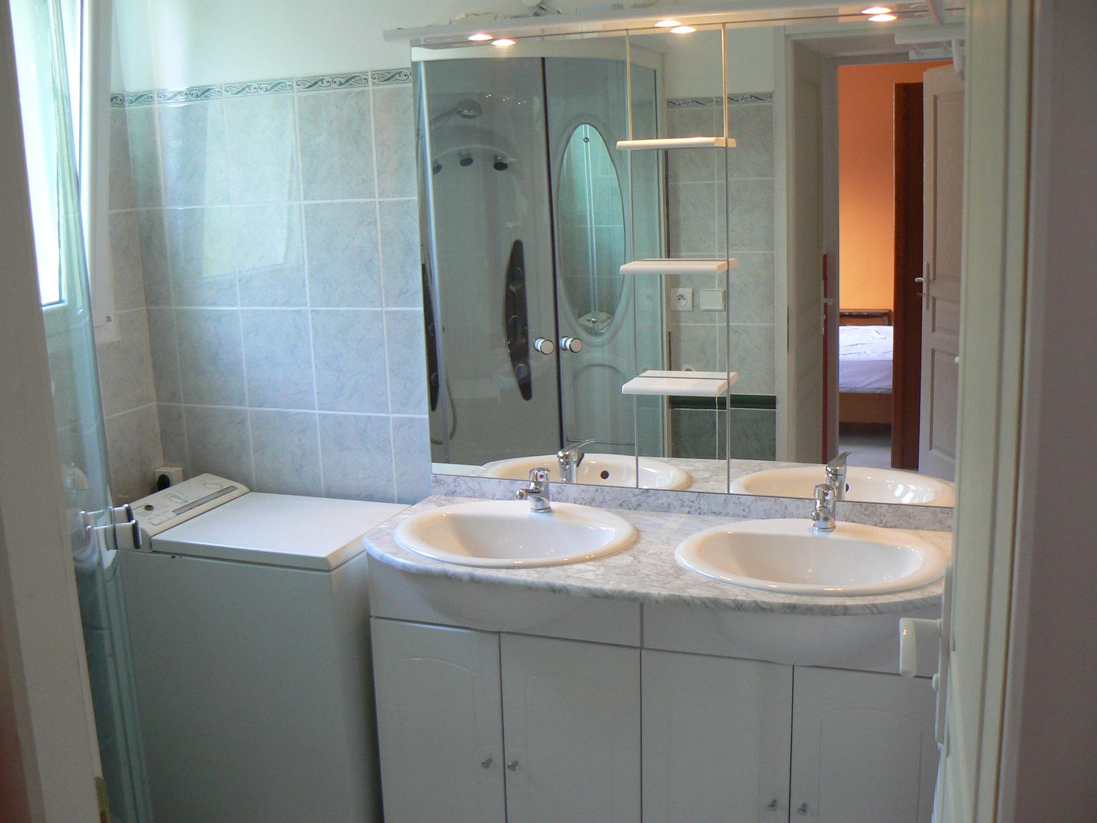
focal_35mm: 36
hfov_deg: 51.4
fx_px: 1141
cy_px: 412
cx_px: 548
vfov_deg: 39.7
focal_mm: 6
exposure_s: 1/30
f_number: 2.8
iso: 160
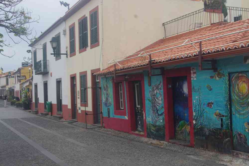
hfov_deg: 42.3
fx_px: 322
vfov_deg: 28.9
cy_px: 83
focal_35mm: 46
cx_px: 124
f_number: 10
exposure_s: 1/60
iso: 200
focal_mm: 31
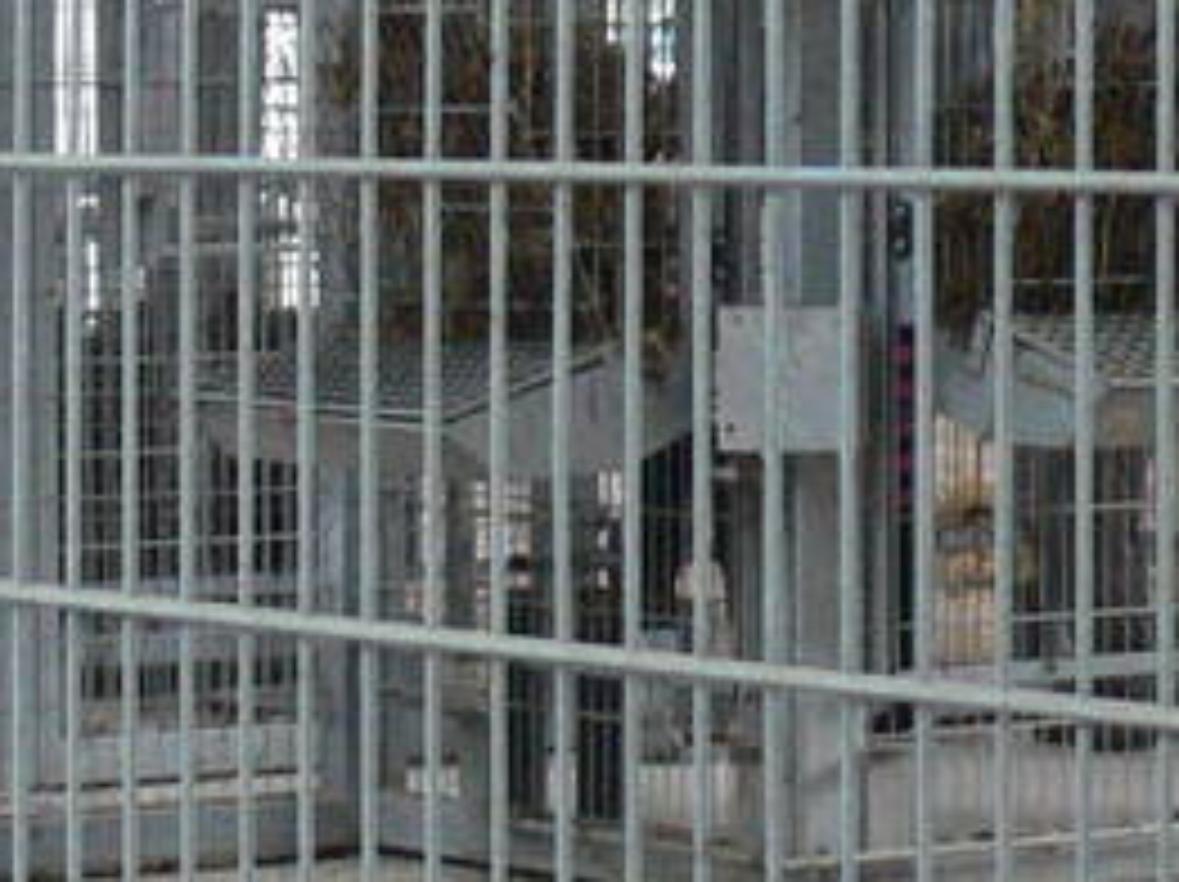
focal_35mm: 214
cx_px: 1197
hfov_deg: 9.2
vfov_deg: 6.8
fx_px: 7282
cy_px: -369
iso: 200
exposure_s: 1/25
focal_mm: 7.4
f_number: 2.8
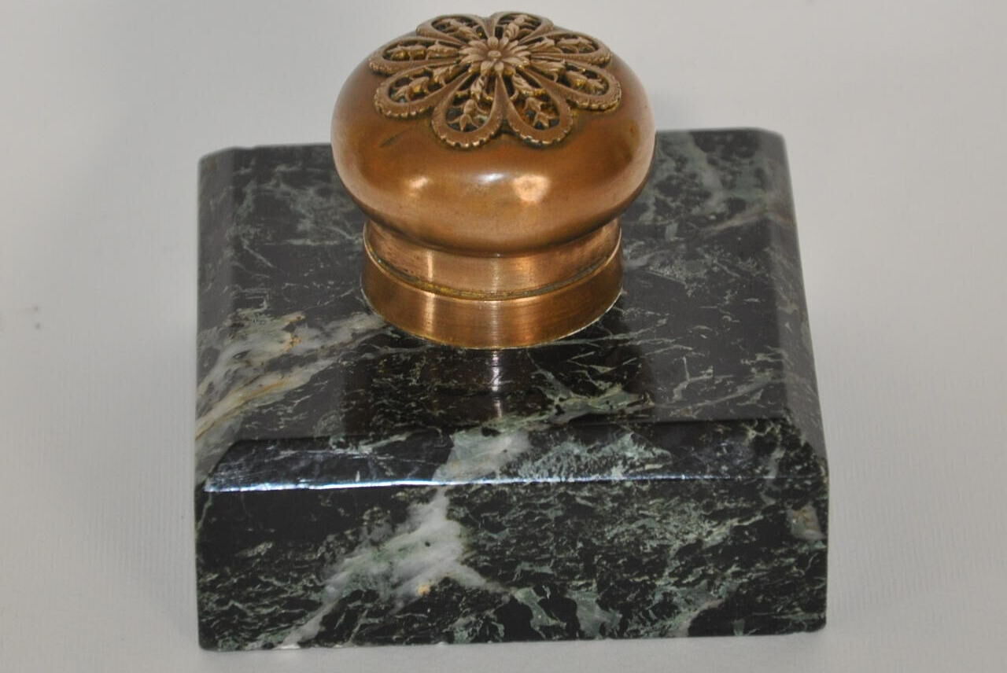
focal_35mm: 158
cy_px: 336
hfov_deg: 13.0
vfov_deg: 8.7
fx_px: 4410
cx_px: 504
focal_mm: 105
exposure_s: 1/80
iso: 800
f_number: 5.6
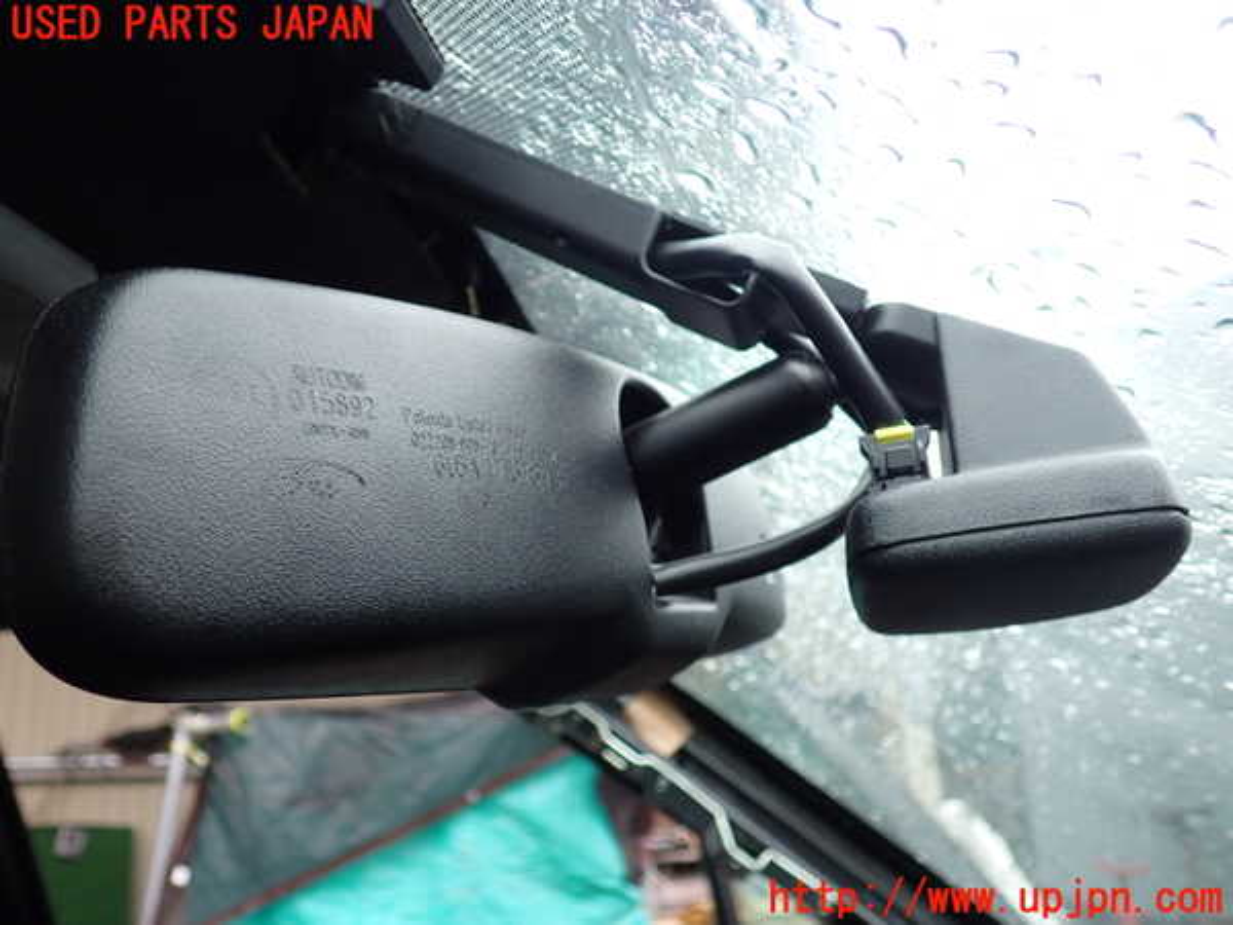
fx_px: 1069
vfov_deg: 46.8
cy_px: 462
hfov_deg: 60.0
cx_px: 616
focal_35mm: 30
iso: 200
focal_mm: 5.4
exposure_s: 1/100
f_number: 2.3
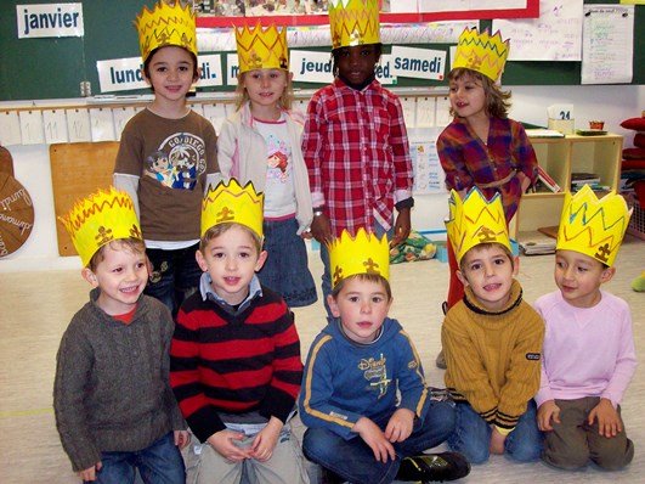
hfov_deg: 42.1
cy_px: 242
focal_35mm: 45
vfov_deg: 32.2
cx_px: 322
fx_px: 838
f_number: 3
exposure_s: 1/73.6
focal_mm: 7.6
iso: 200
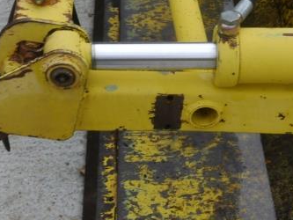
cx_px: 204
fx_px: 728
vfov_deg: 17.1
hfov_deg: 22.6
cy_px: 51
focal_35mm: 86
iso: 160
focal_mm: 14
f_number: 5
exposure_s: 1/160
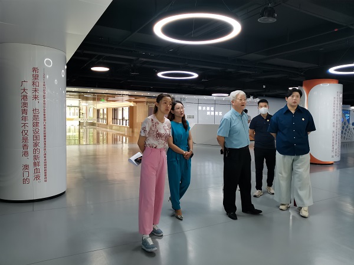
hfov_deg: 67.3
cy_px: 132
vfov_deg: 53.1
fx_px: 266
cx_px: 177
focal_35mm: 26
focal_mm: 4.66
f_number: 1.4
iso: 160
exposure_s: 1/100
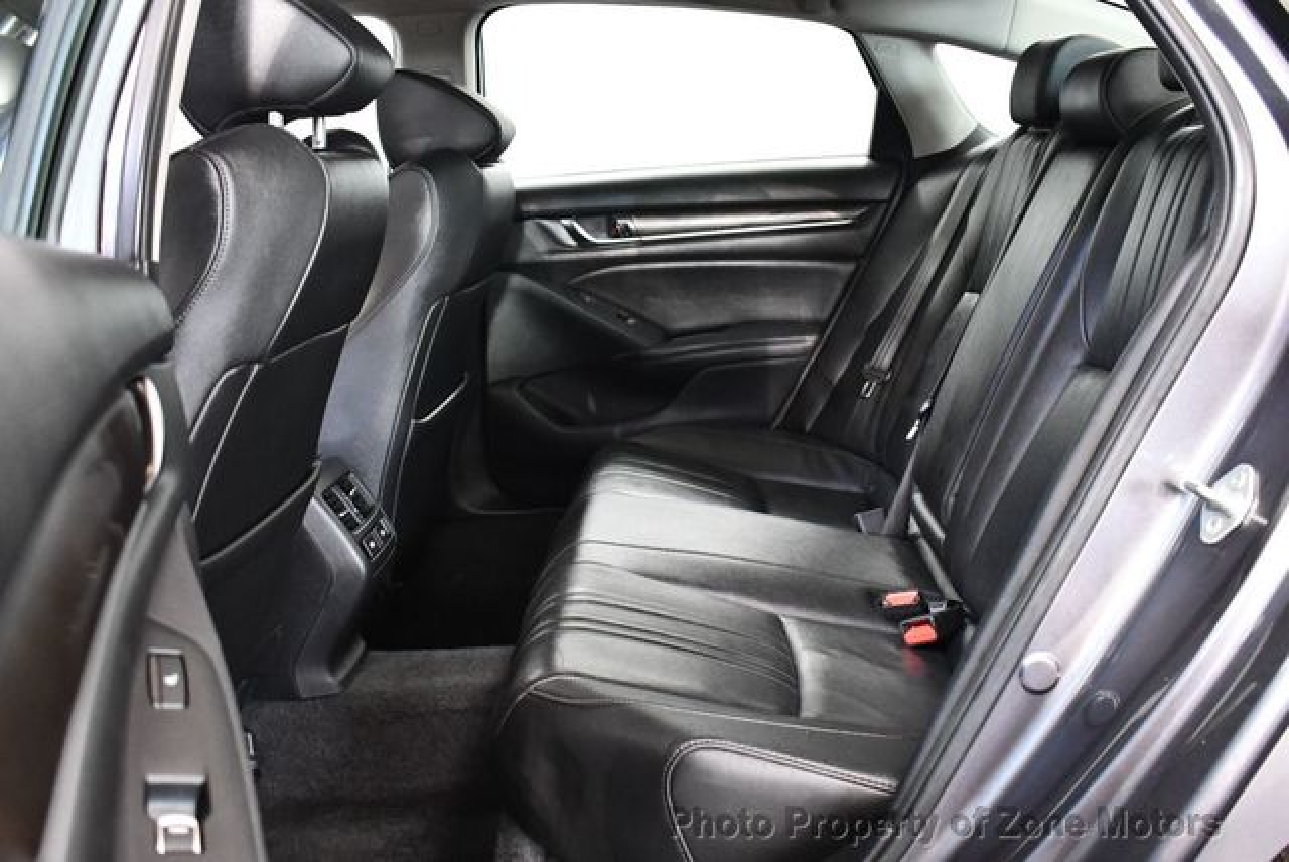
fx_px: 1290
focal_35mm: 36
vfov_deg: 36.9
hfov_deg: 53.1
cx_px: 644
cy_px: 431
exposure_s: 1/80
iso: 3200
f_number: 3.5
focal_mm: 18
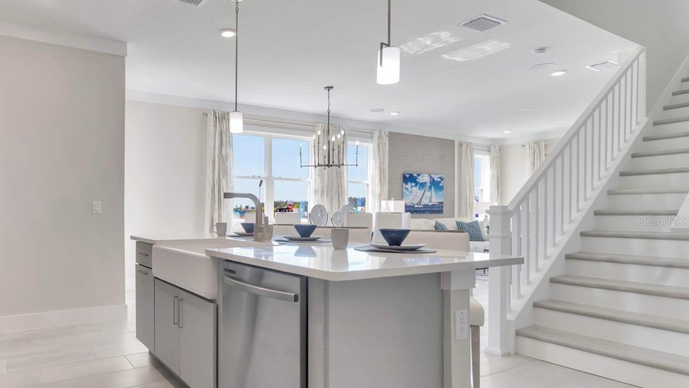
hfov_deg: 75.7
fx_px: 420
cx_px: 217
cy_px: 221
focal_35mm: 23
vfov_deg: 49.4
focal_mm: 16
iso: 200
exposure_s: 1/30
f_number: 6.3
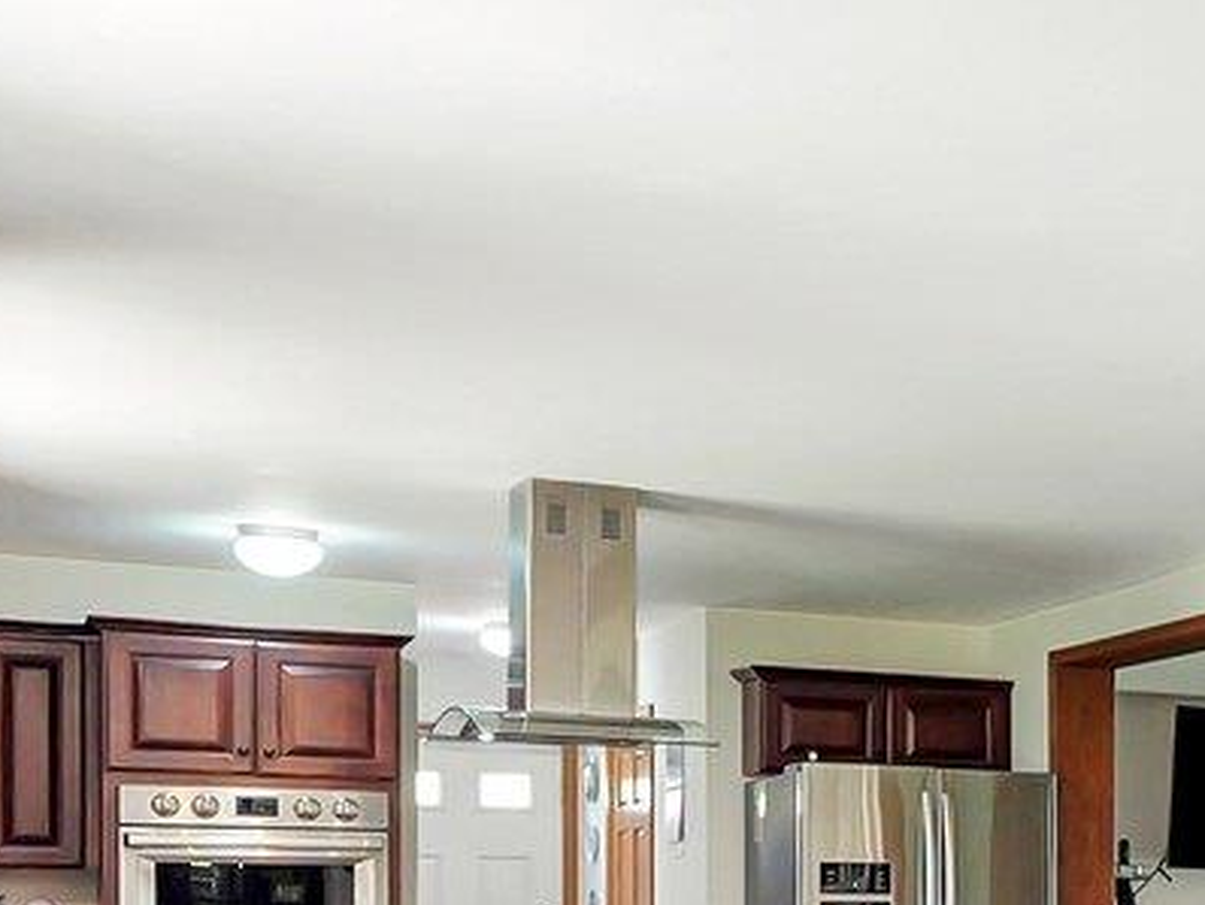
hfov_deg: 21.2
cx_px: 1962
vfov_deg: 19.7
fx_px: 2508
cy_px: 963
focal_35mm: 72
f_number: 3.2
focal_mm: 7
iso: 800
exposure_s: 1/250
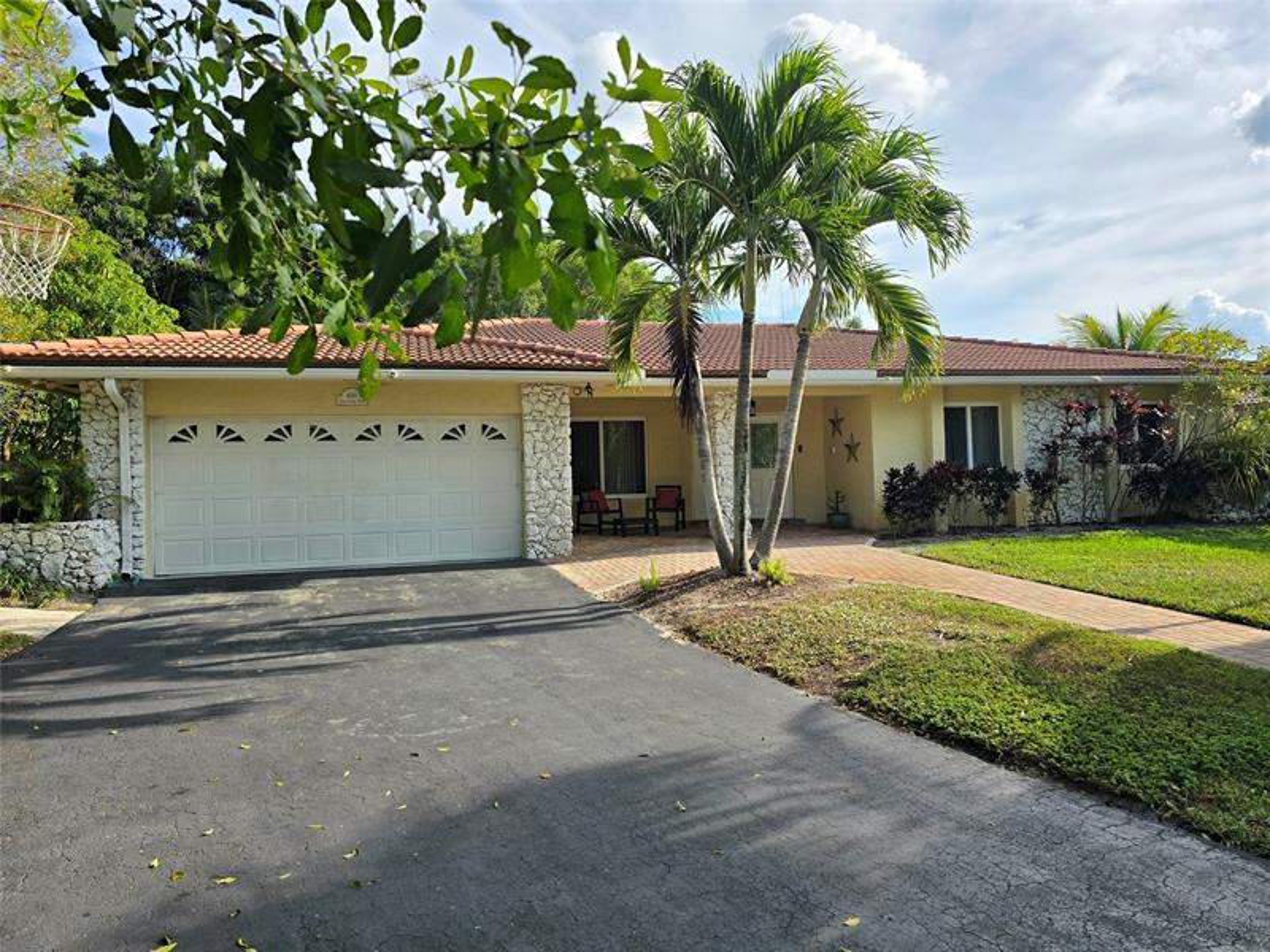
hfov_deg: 73.9
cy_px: 476
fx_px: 844
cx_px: 635
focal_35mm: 23
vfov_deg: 58.9
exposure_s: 1/833
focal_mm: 6.3
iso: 12
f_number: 1.7
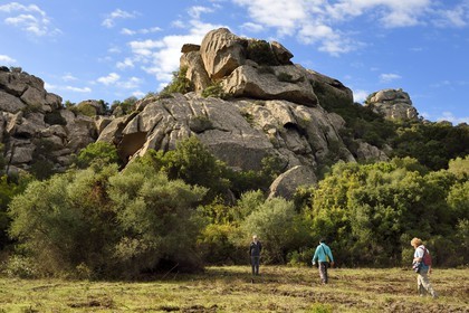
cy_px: 156
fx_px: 495
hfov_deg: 50.7
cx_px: 234
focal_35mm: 38
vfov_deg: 35.1
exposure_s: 1/200
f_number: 13
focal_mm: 38
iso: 200
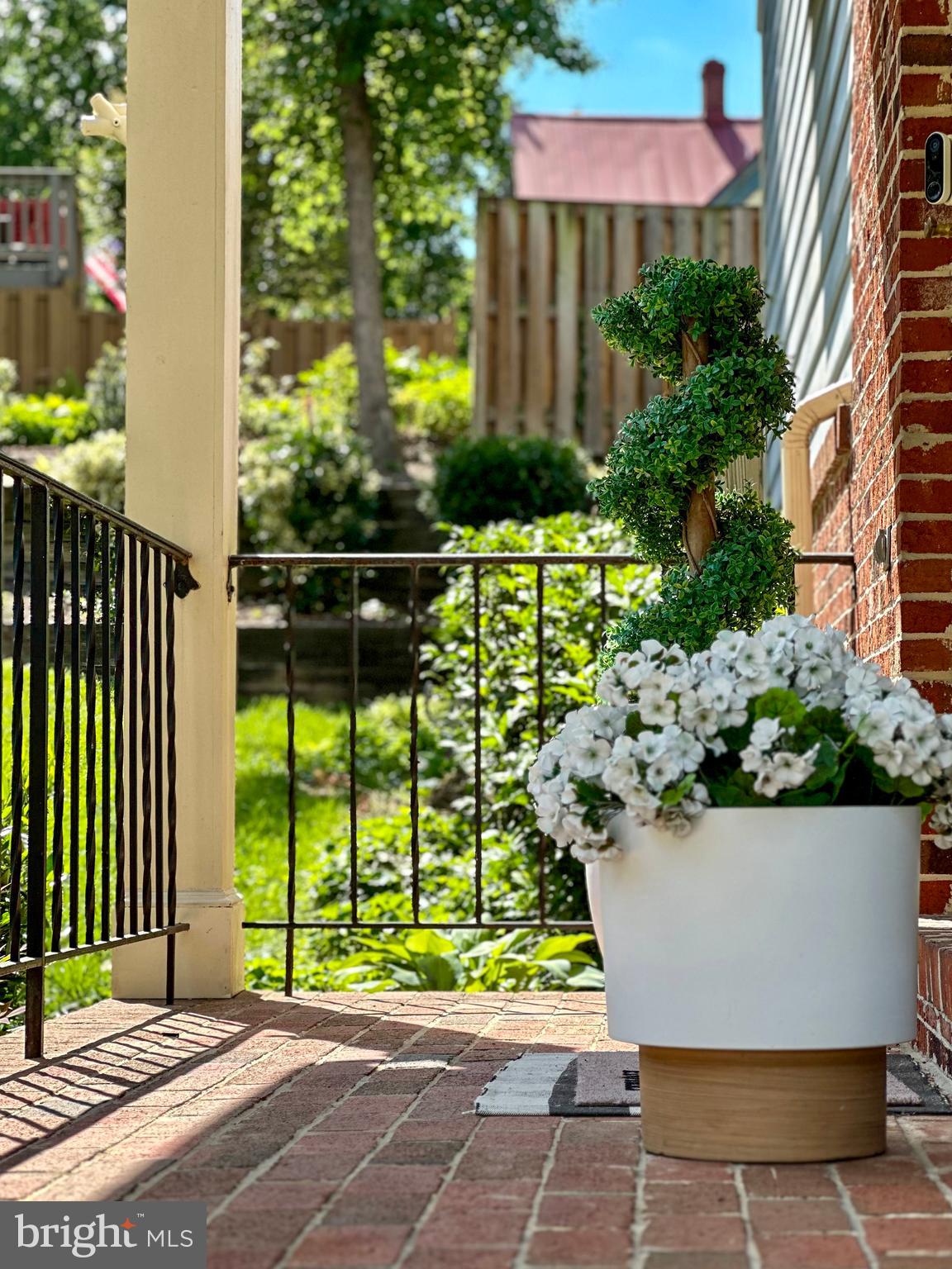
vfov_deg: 25.3
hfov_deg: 19.1
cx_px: 476
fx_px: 2824
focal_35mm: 77
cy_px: 634
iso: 25
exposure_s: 1/210
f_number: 2.8
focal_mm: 9
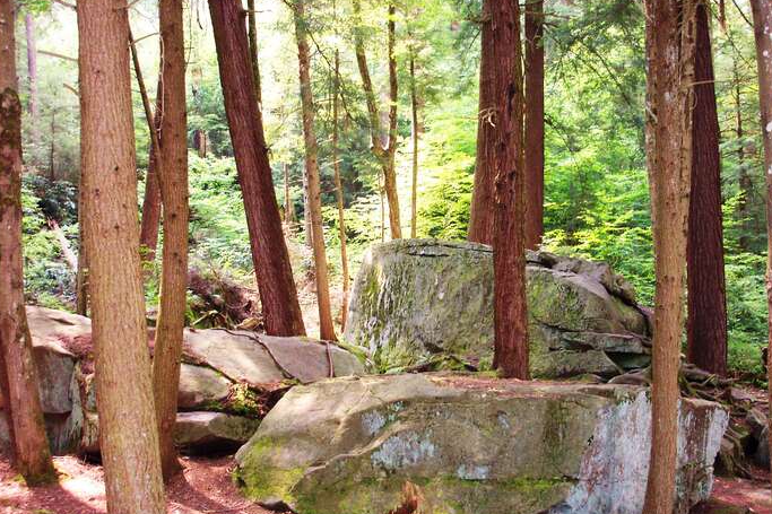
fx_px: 879
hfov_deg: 47.4
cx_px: 407
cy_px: 286
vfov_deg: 32.6
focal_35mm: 41
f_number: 2.8
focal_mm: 7.5
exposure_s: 1/45
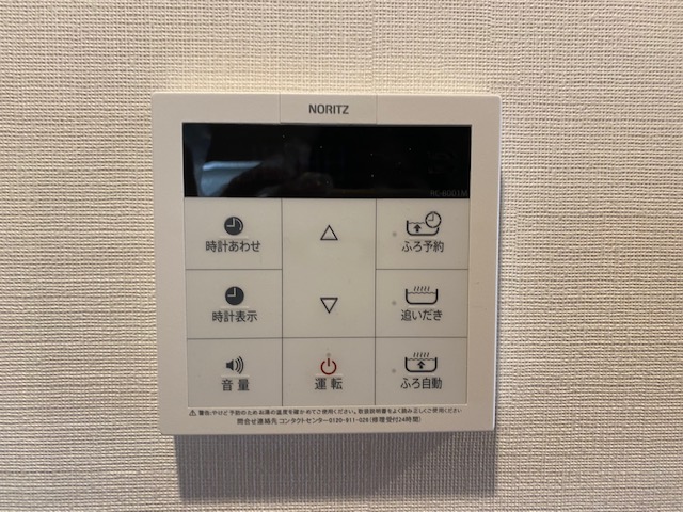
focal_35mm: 26
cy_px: 256
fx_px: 513
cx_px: 342
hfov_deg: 67.3
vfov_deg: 53.1
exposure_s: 1/50
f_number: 1.8
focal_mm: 4.25
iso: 100
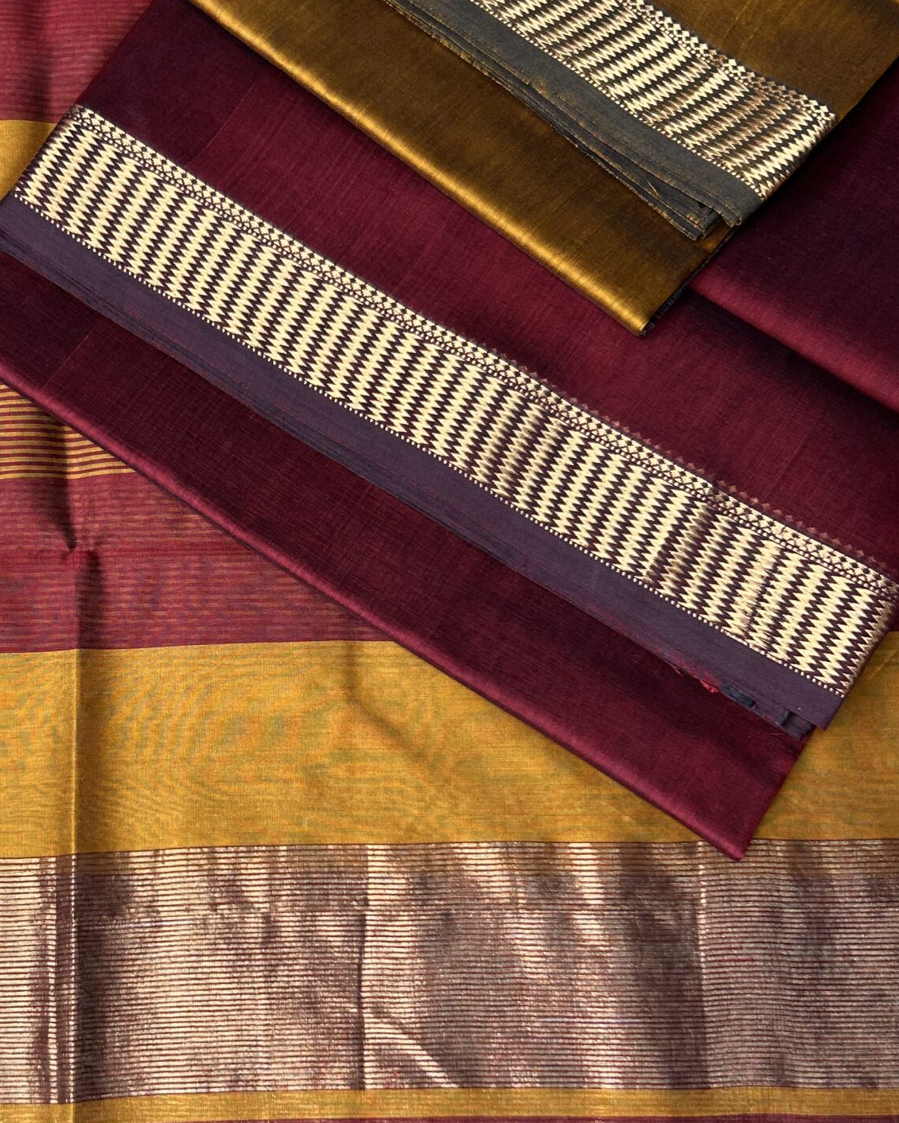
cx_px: 239
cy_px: 670
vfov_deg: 40.2
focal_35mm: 46
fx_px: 1530
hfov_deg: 32.2
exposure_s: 1/100
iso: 50
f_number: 1.5
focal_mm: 5.7
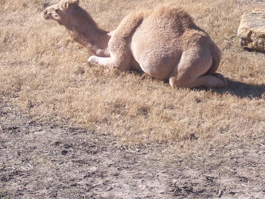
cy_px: 35
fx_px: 1607
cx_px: 128
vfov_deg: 7.1
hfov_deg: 9.4
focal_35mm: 210
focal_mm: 18
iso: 80
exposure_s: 1/180
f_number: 5.6
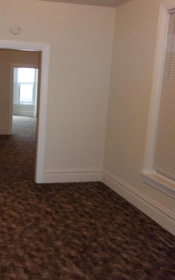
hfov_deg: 31.3
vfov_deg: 49.3
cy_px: 139
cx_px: 40
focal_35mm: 40
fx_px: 305
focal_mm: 5.1
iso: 400
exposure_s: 1/34
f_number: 3.9
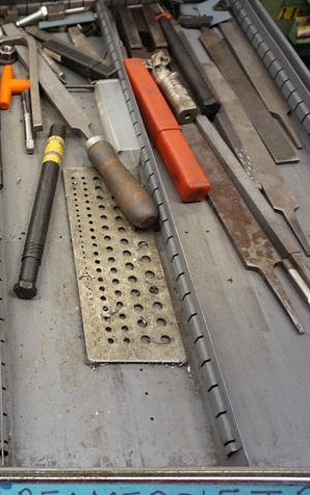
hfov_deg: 30.0
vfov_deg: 52.7
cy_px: 248
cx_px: -50
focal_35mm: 37
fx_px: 500
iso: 1600
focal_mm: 16
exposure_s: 1/60
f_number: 4
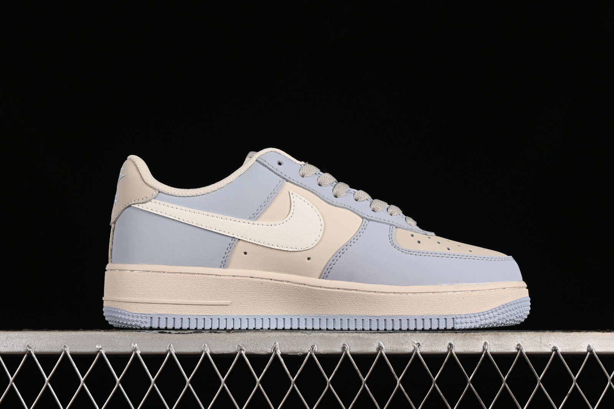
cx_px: 307
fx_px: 1279
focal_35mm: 75
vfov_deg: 18.2
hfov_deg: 27.0
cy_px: 204
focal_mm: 50
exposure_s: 1/80
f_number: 8
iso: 160
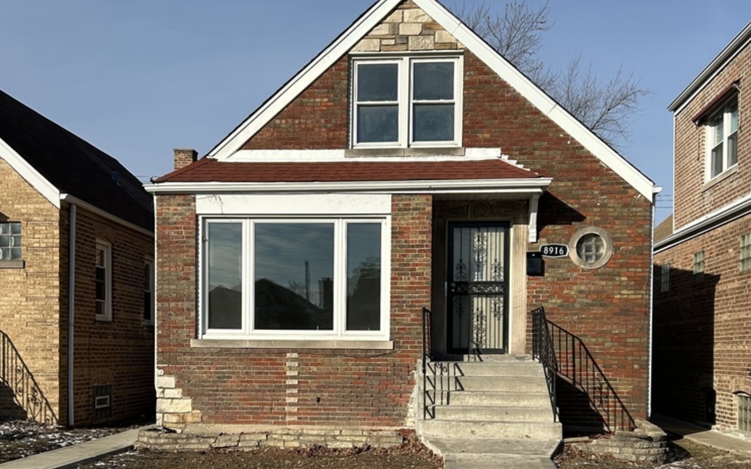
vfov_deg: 41.8
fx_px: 614
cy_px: 223
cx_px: 371
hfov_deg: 62.9
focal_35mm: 30
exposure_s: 1/5319
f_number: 1.5
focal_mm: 5.7
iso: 50
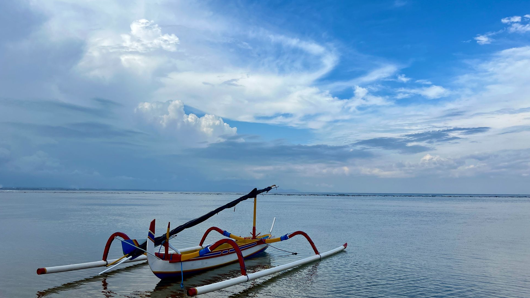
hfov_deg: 64.3
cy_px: 180
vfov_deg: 38.8
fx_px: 422
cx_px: 274
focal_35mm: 30
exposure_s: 1/4444
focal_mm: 5.7
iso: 50
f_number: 1.5
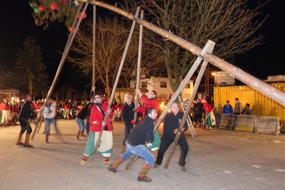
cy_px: 92
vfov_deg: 51.3
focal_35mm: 25
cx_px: 141
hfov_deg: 71.5
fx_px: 198
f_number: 1.8
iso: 2000
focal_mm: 8.8
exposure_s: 1/8
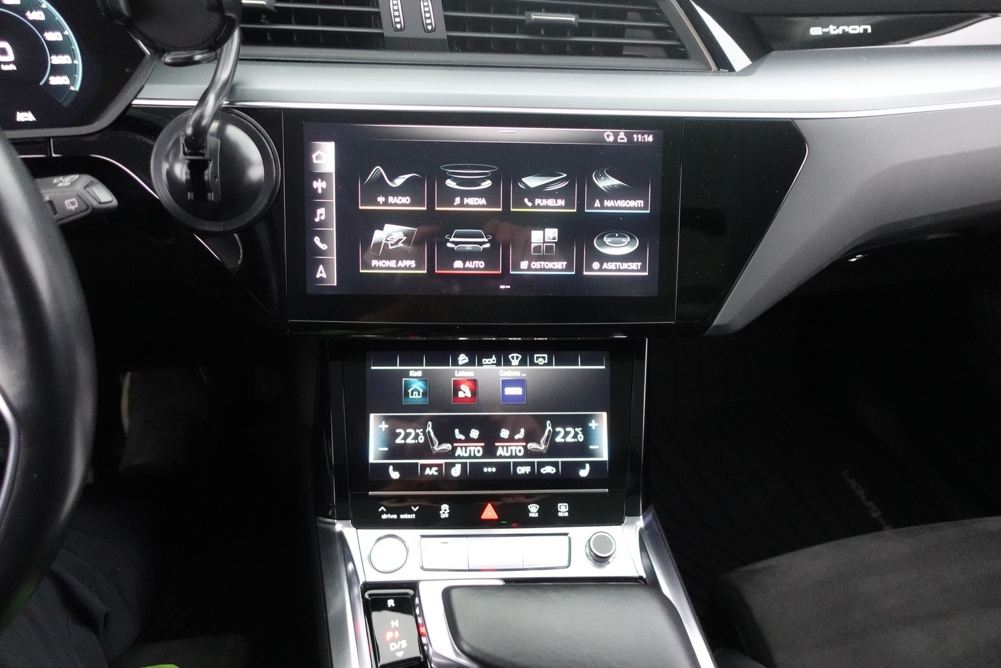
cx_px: 500
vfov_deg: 53.1
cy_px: 334
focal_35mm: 24
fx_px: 667
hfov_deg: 73.7
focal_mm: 9.4
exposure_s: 1/40
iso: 3200
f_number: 1.8
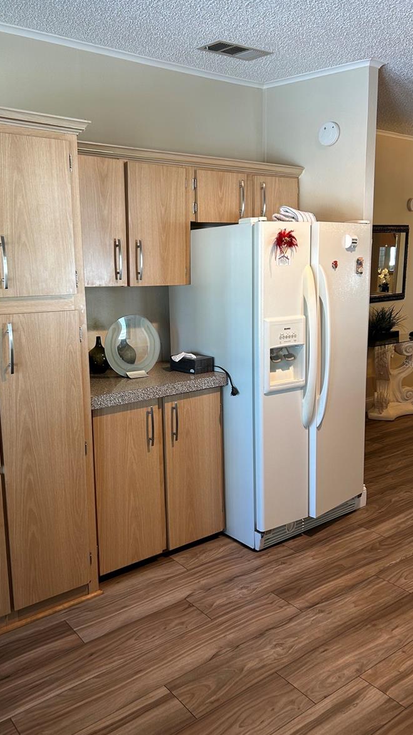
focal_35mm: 29
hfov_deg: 40.0
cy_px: 363
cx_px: 166
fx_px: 565
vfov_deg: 66.1
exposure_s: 1/60
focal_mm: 5.7
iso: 100
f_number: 1.5
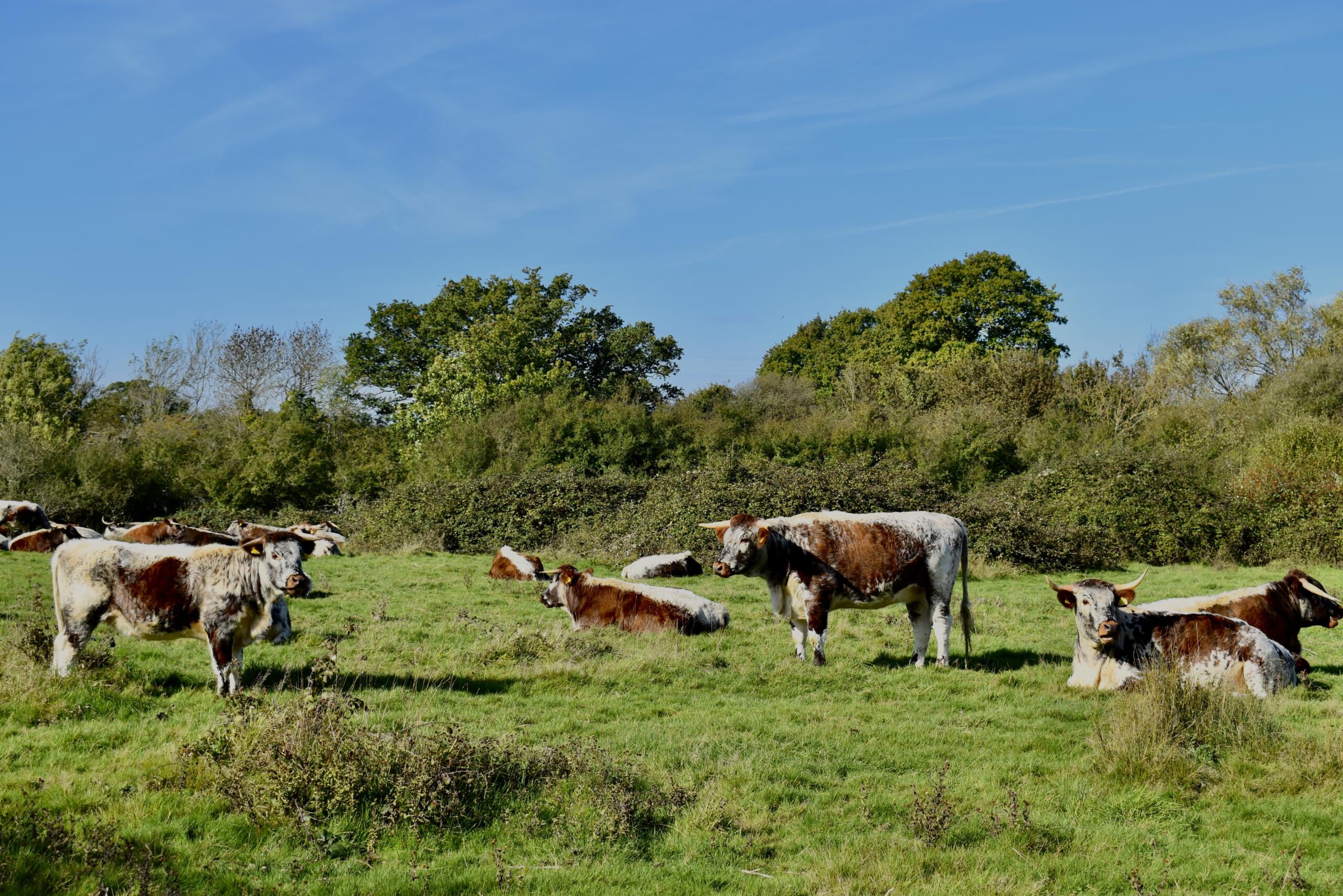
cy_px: 448
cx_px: 672
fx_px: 2126
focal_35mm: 57
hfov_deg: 35.1
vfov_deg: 23.8
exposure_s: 1/250
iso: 100
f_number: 8
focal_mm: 38
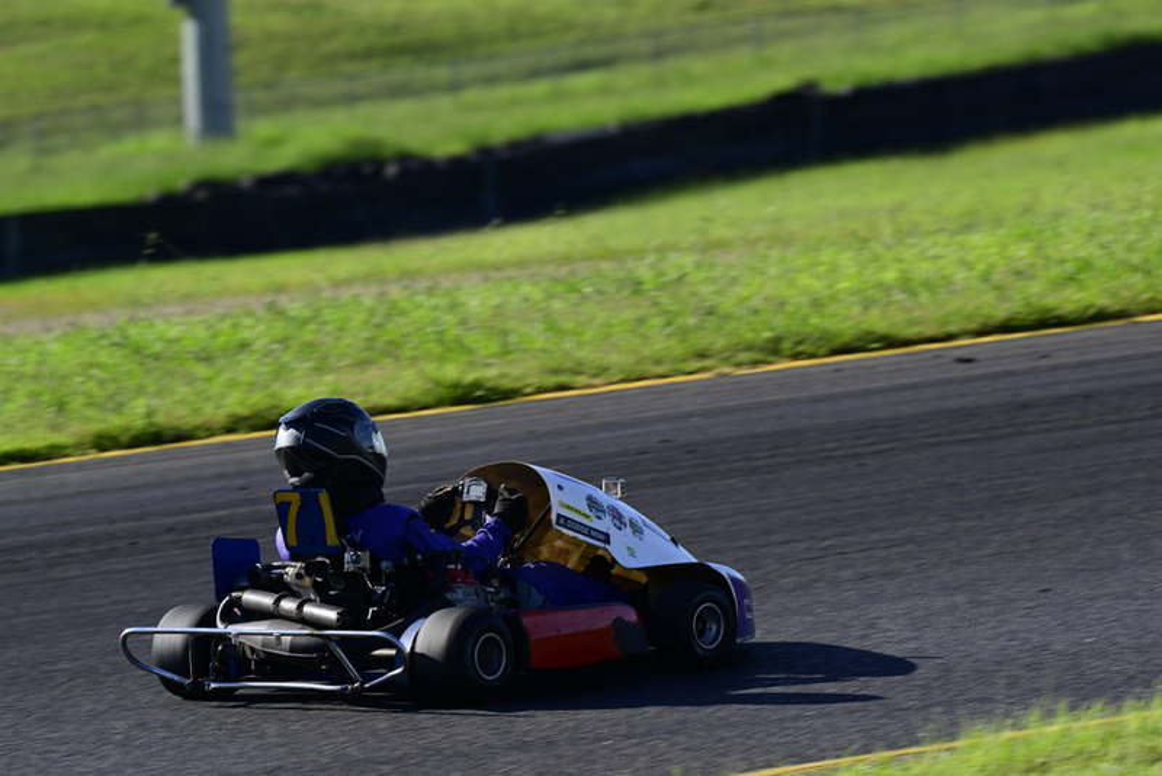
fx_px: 19373
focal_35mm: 600
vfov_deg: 2.3
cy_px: 388
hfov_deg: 3.4
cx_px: 581
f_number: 11
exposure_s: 1/640
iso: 640
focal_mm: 600
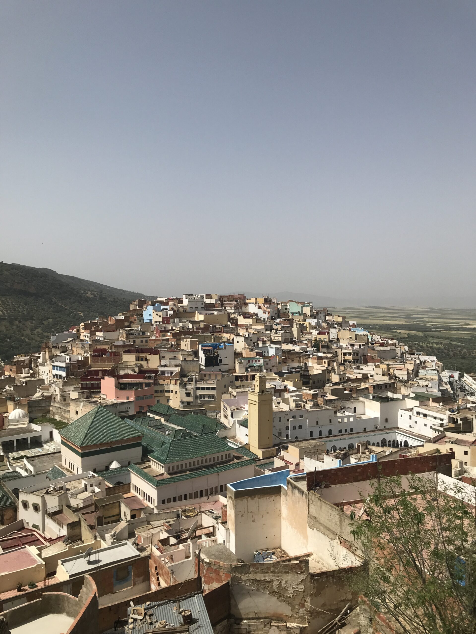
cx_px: 238
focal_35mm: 28
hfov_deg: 49.7
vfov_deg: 63.4
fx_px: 513
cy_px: 317
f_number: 1.8
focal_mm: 3.99
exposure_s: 1/4566
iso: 20
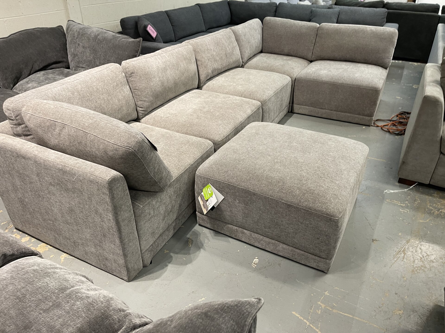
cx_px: 222
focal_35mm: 25
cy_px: 166
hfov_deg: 69.4
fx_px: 321
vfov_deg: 54.9
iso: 100
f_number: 1.6
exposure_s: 1/60
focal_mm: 5.1
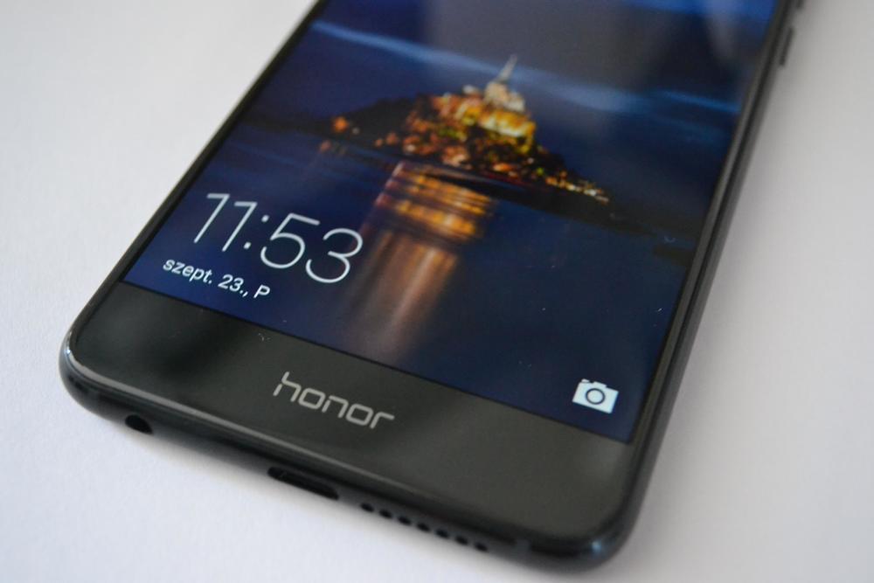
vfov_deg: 28.1
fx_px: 1165
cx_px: 437
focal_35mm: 48
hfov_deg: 41.1
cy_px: 292
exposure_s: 1/10
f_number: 4.8
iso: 3200
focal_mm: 32
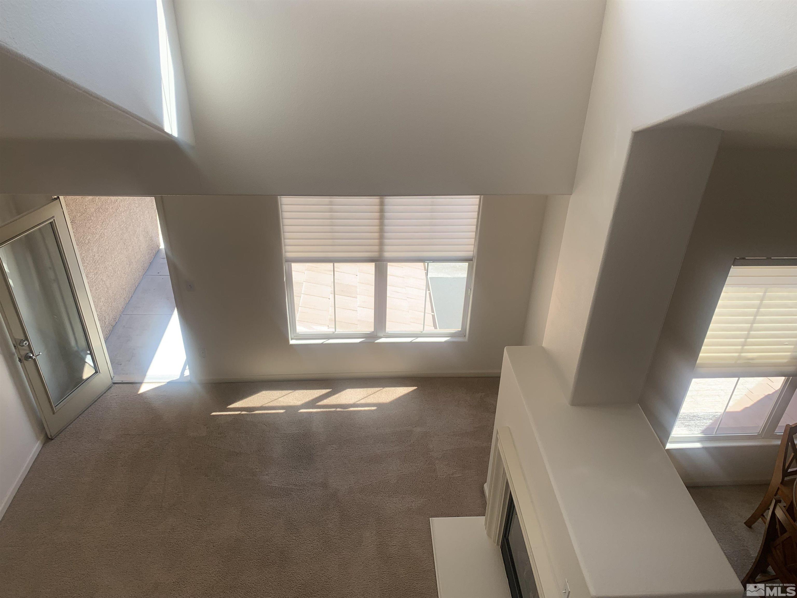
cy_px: 299
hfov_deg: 67.3
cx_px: 398
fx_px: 599
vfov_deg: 53.1
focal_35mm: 26
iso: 25
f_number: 1.8
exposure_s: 1/200
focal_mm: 4.25
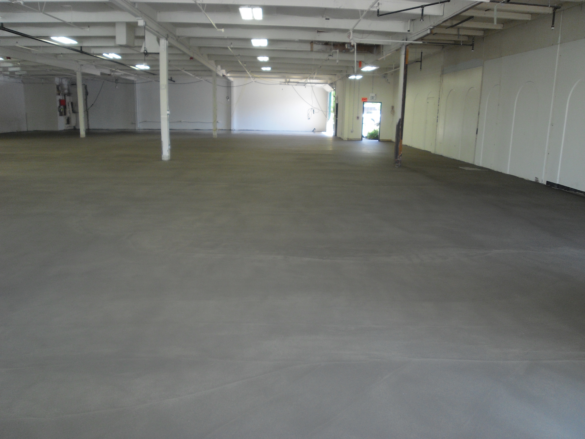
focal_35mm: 28
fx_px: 473
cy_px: 220
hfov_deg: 63.4
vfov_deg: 49.7
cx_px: 292
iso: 100
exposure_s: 1/60
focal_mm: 4.65
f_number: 2.6
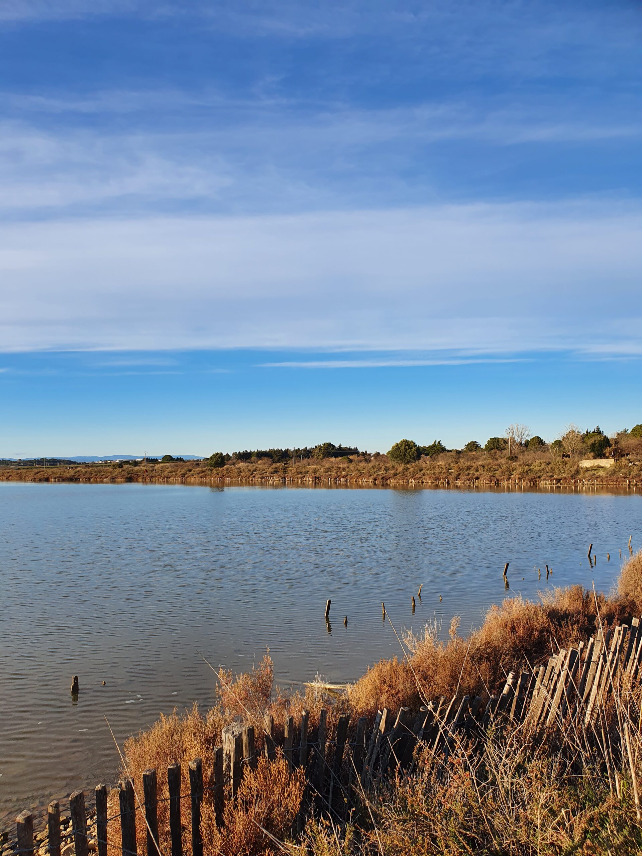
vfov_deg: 67.3
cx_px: 321
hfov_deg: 53.1
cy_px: 428
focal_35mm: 26
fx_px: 643
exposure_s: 1/1192
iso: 50
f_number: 2.4
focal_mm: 4.32
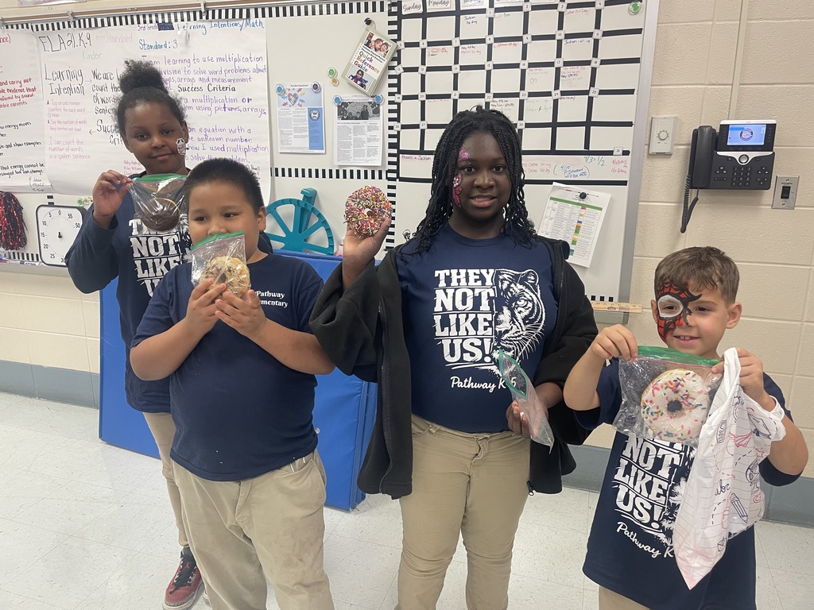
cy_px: 305
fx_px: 611
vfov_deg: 53.1
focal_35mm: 26
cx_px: 407
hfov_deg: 67.3
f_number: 1.6
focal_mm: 4.2
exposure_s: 1/60
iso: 100
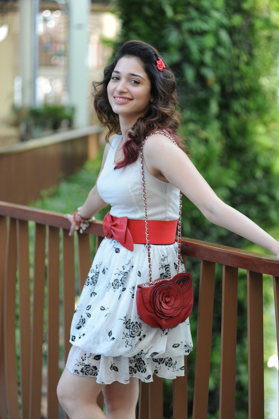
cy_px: 210
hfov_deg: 15.9
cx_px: 140
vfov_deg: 23.7
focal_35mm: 86
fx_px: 1001
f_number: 3.5
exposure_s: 1/250
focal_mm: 86
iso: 400
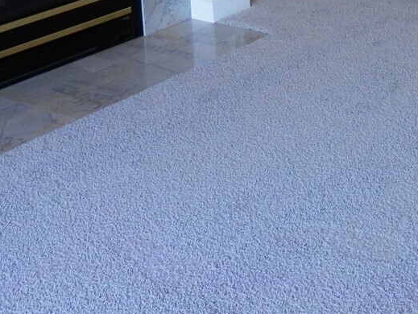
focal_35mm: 77
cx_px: 462
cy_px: -134
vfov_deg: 17.5
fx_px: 930
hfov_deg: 23.7
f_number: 3
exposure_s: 1/30
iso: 80
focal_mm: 4.5
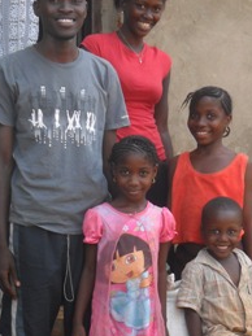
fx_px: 826
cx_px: 149
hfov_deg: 17.3
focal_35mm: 85
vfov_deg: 22.6
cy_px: 283
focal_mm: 7.8
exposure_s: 1/45
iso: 100
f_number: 4.5
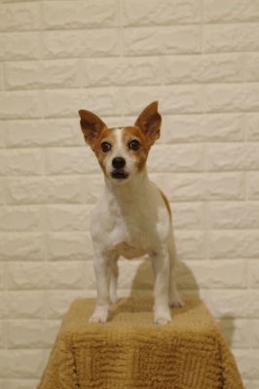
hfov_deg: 16.6
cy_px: 194
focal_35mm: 82
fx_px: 886
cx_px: 130
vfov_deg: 24.8
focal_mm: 55
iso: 500
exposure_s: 1/200
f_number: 4
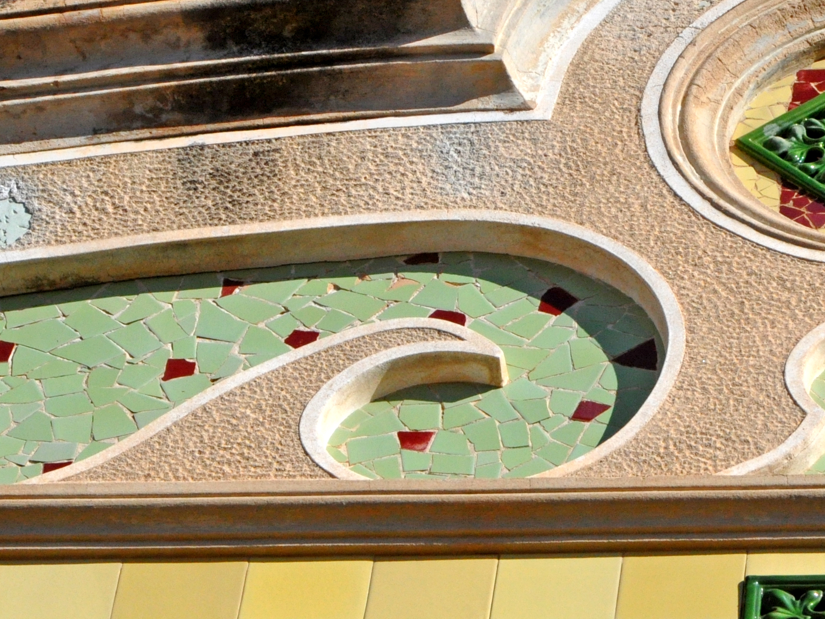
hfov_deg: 5.8
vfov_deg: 4.4
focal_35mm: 339
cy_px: 400
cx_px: 901
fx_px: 8085
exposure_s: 1/800
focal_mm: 95
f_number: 14
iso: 800
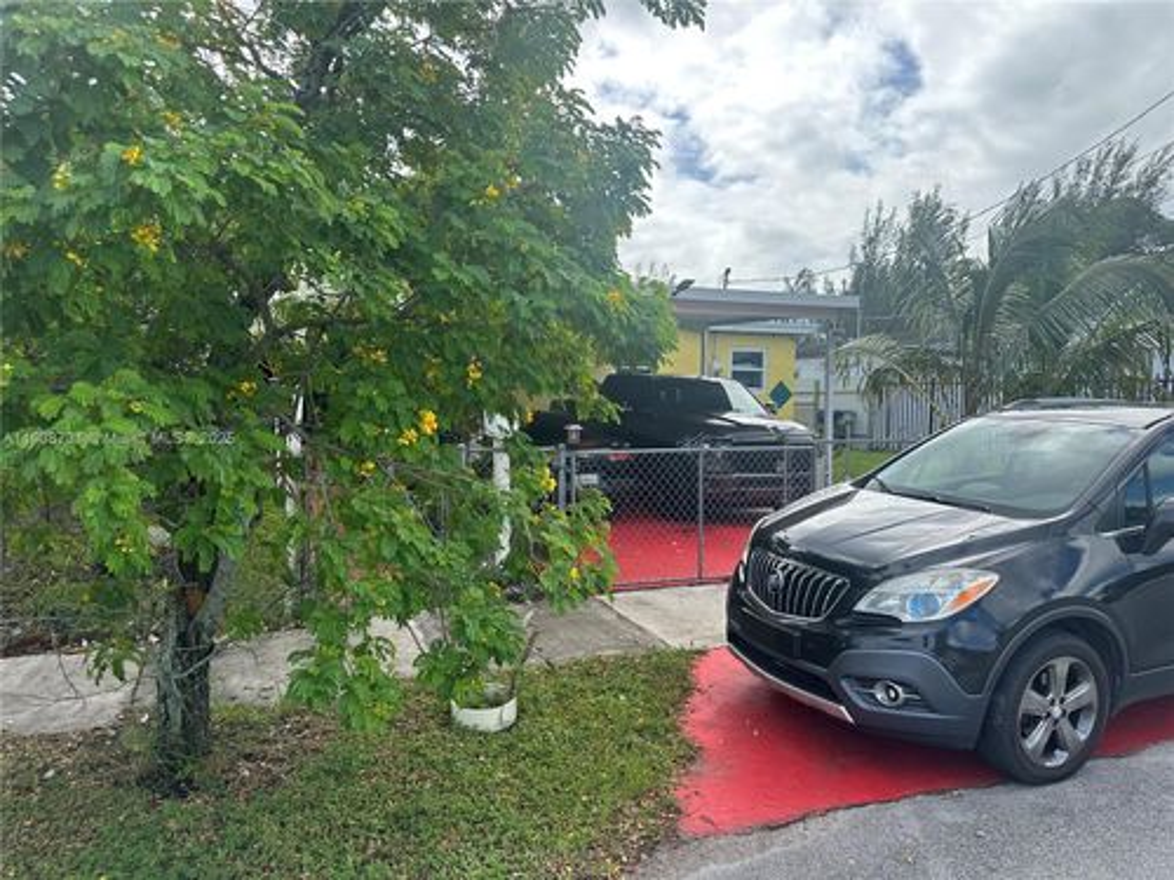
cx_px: 587
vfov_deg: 56.8
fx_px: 814
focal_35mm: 24
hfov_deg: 71.6
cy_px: 440
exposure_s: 1/2155
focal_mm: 6.86
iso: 80
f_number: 1.78
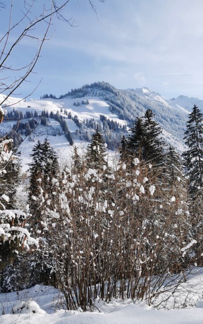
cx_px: 92
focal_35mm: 39
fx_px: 345
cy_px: 163
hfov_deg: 32.8
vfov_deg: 50.4
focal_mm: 5.56
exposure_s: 1/5236
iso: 50
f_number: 1.6
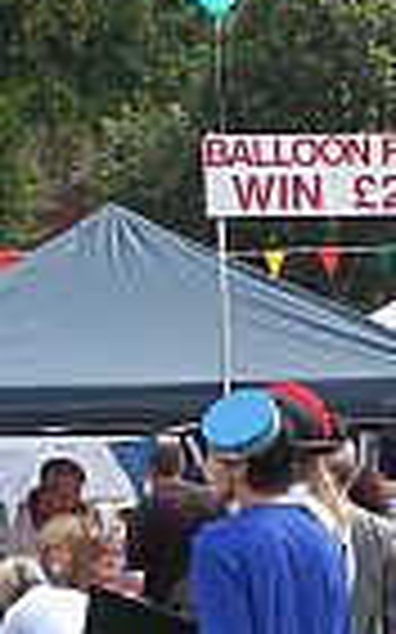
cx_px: 540
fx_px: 5445
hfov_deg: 4.1
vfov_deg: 6.7
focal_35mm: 315
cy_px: 463
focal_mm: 17.5
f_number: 3.2
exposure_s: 1/350
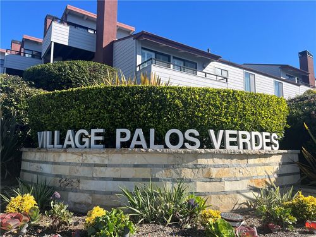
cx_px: 158
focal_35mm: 26
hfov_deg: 67.3
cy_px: 118
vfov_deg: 53.1
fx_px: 237
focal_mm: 5.7
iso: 50
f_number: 1.5
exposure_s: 1/2632
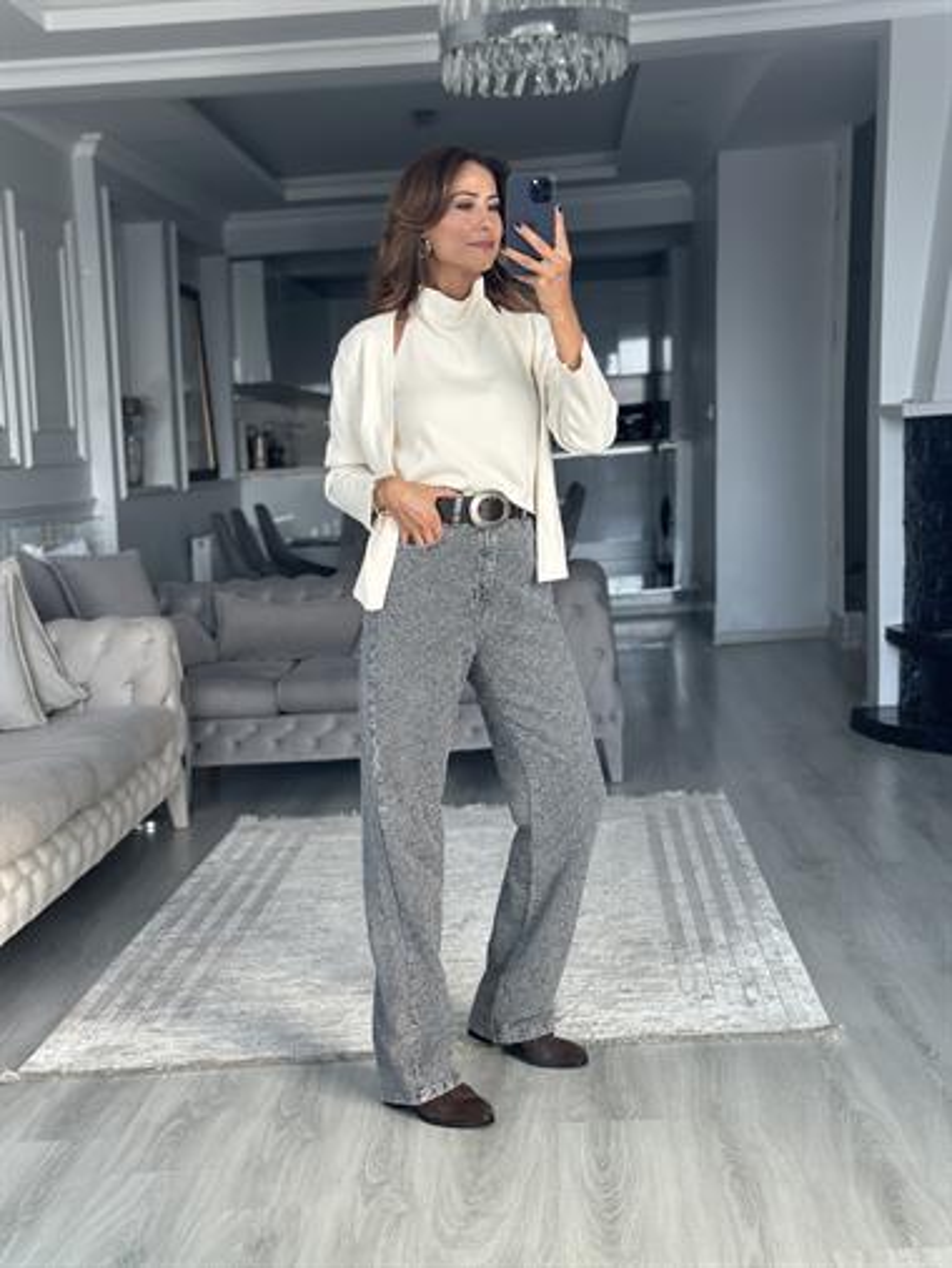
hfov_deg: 30.3
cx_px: 476
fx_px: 1759
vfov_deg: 39.6
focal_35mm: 48
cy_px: 634
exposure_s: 1/184
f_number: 1.78
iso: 80
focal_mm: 6.86
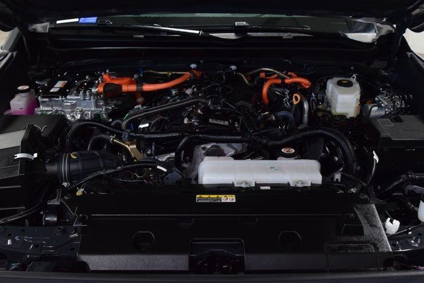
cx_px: 212
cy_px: 142
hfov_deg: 53.1
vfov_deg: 36.9
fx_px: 424
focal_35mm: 36
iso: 1600
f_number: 5
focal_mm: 24
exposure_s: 1/60
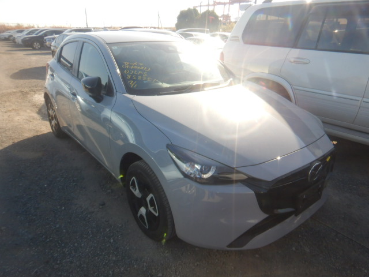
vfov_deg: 56.8
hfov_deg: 71.6
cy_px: 138
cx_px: 184
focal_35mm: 24
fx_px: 256
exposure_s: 1/250
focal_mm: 4.3
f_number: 2.8
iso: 125
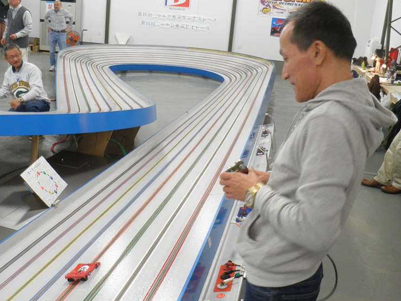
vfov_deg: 36.8
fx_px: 452
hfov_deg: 47.7
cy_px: 132
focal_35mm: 39
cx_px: 169
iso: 200
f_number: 3.2
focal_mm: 5
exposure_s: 1/15
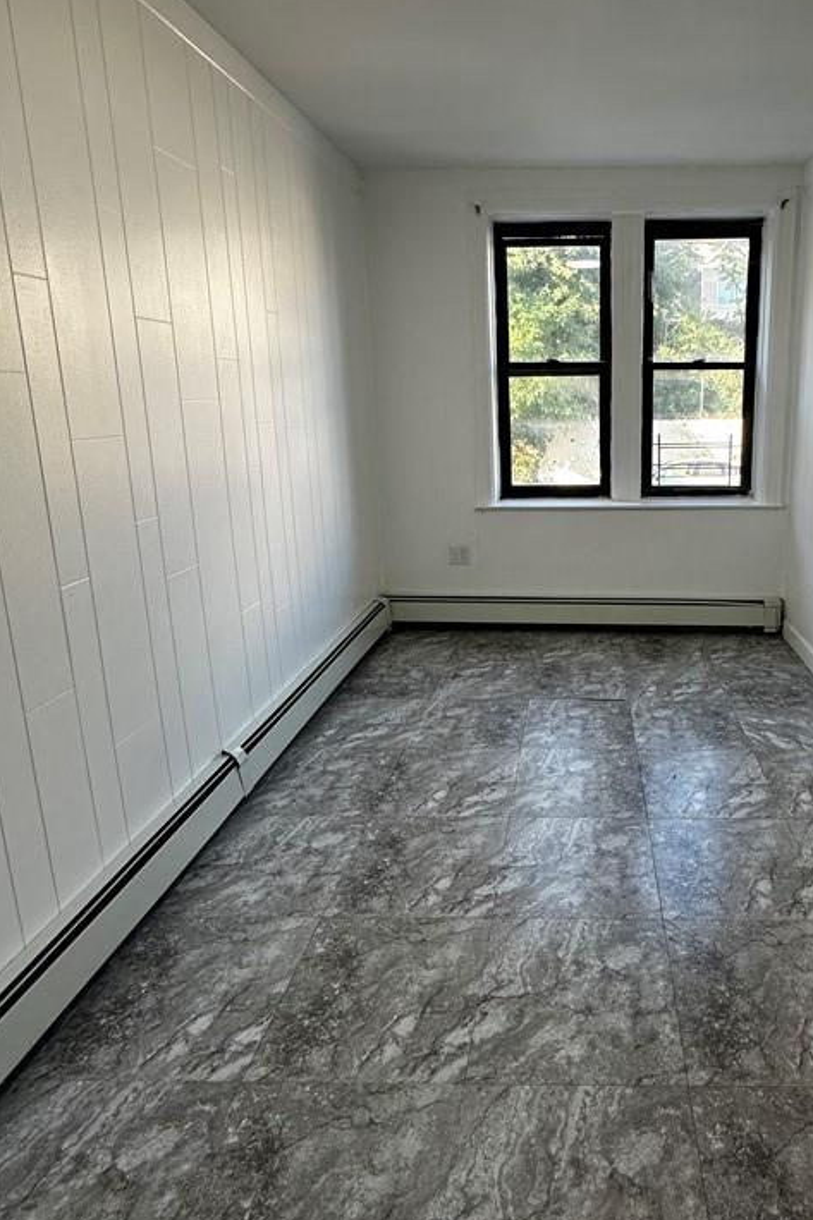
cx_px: 571
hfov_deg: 57.5
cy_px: 529
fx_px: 712
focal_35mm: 21
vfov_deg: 80.8
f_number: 2.2
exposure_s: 1/120
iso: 80
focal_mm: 2.22
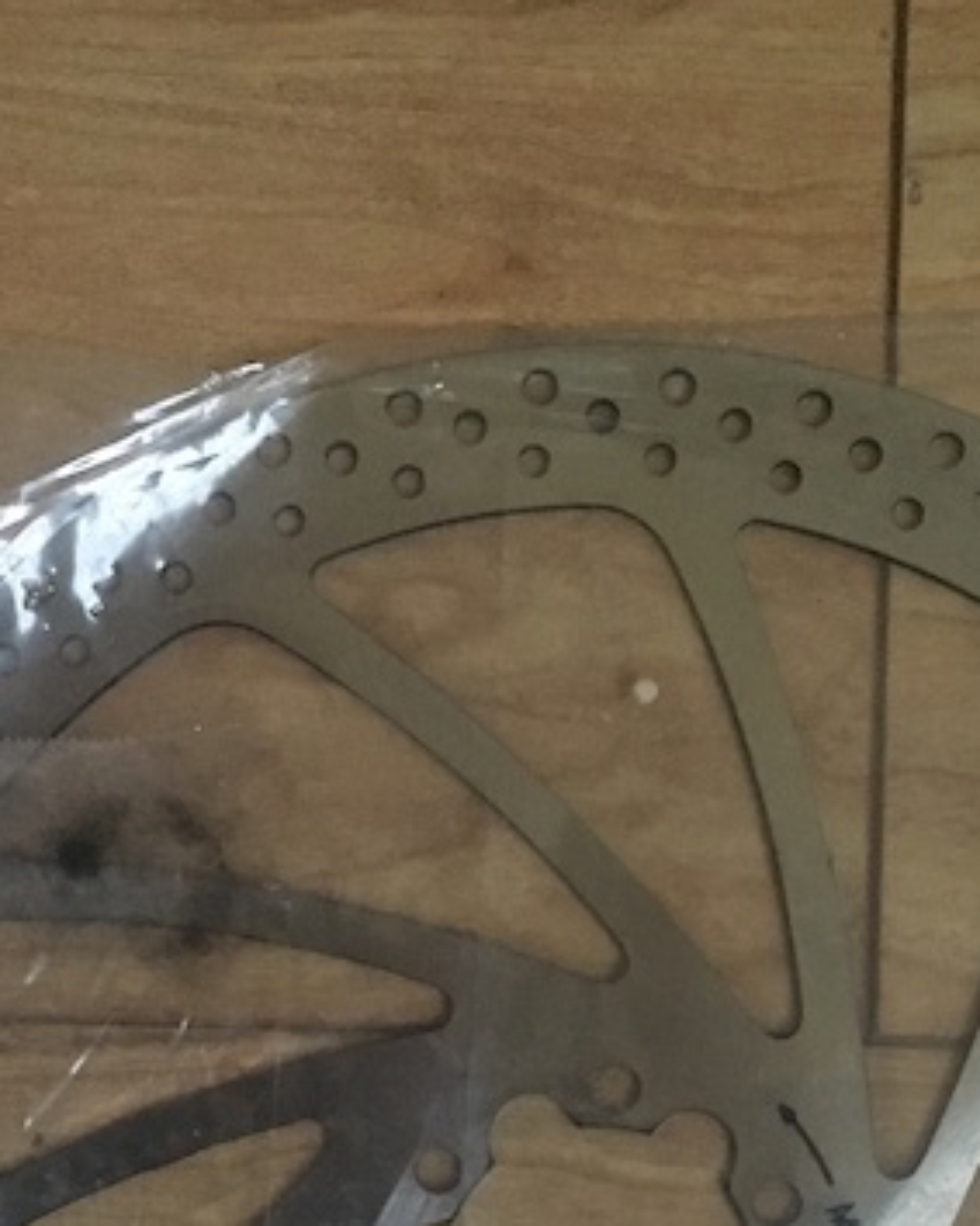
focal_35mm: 64
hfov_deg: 23.8
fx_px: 2321
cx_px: 609
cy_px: 1313
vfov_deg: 27.3
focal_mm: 4.15
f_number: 2.2
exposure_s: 1/15
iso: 250
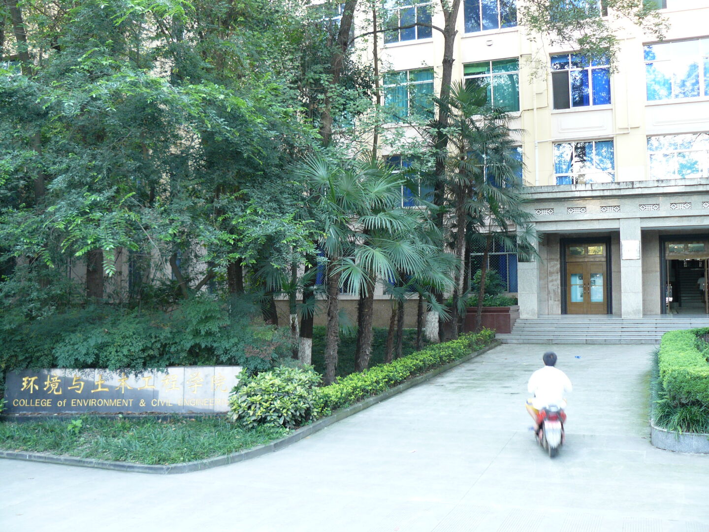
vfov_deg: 39.7
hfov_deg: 51.4
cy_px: 266
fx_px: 737
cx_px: 354
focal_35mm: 36
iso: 100
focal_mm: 6
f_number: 2.8
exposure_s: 1/10
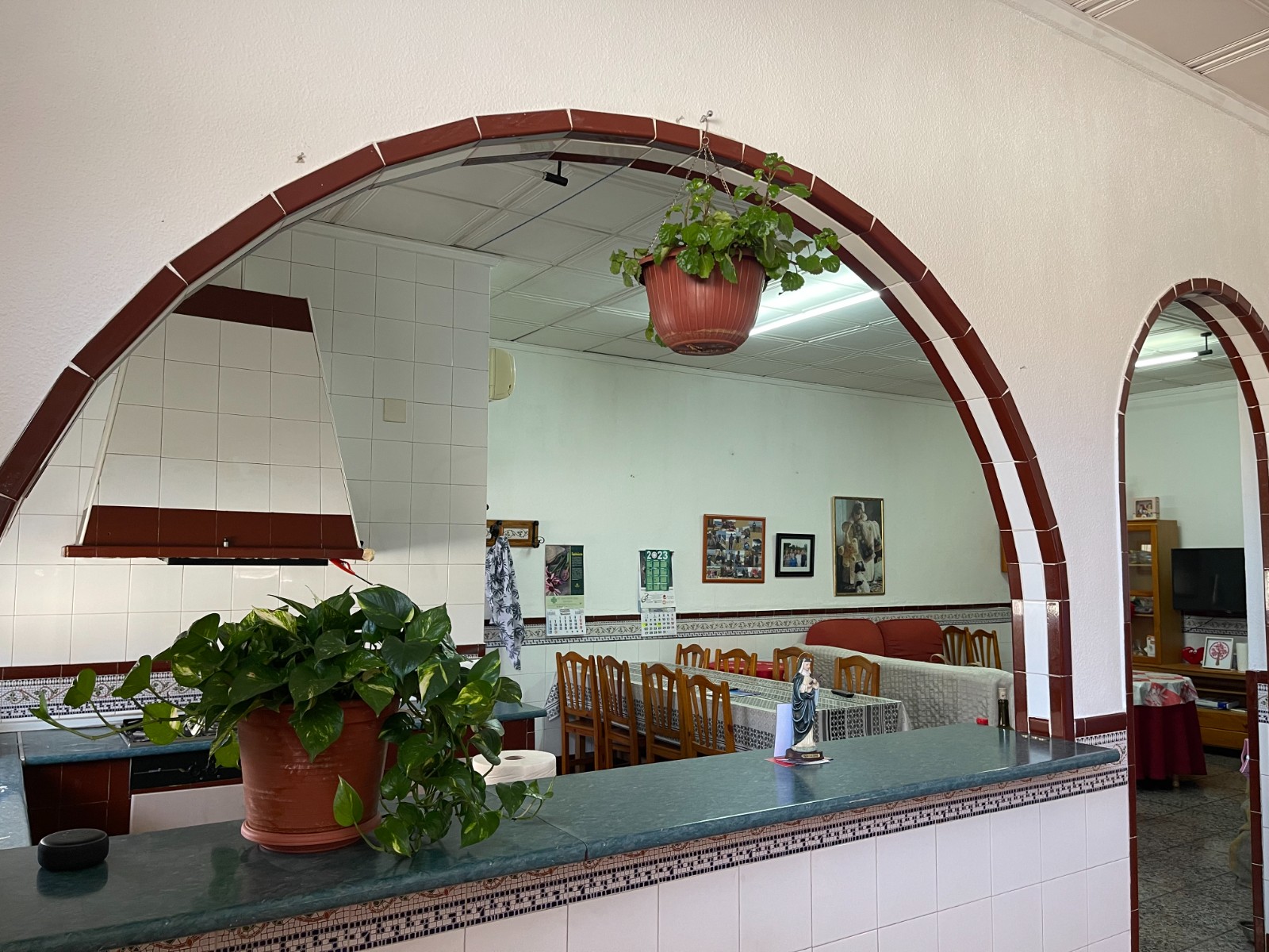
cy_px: 476
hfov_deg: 67.3
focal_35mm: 26
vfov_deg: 53.1
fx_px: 953
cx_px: 634
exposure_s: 1/50
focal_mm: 5.1
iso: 100
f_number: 1.6
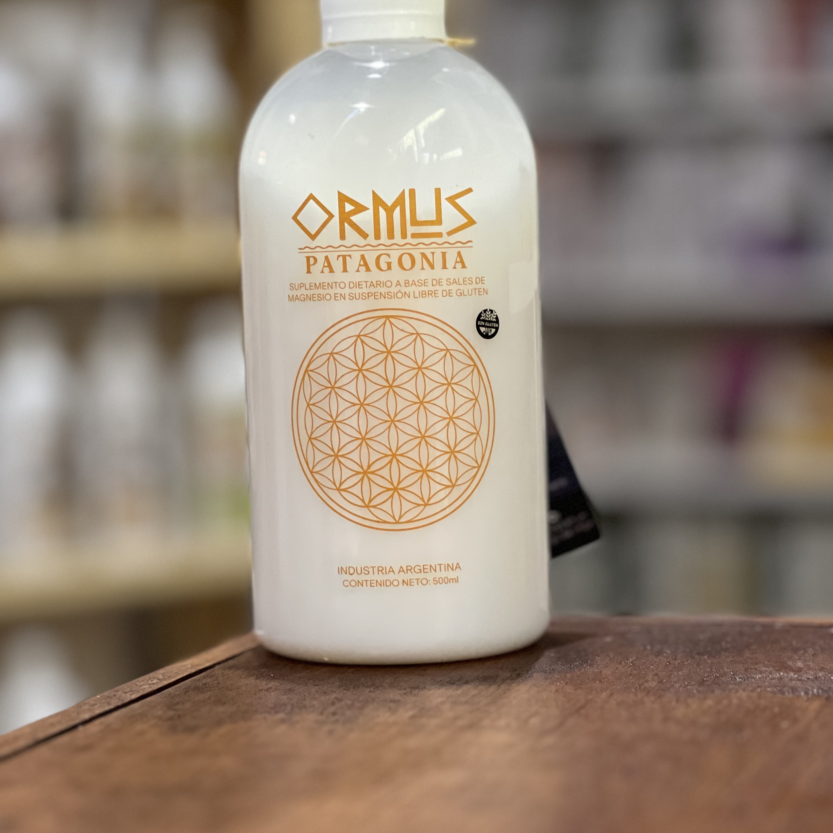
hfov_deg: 19.1
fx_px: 2478
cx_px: 417
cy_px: 296
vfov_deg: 19.0
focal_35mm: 91
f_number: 2.8
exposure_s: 1/37
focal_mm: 9
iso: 400
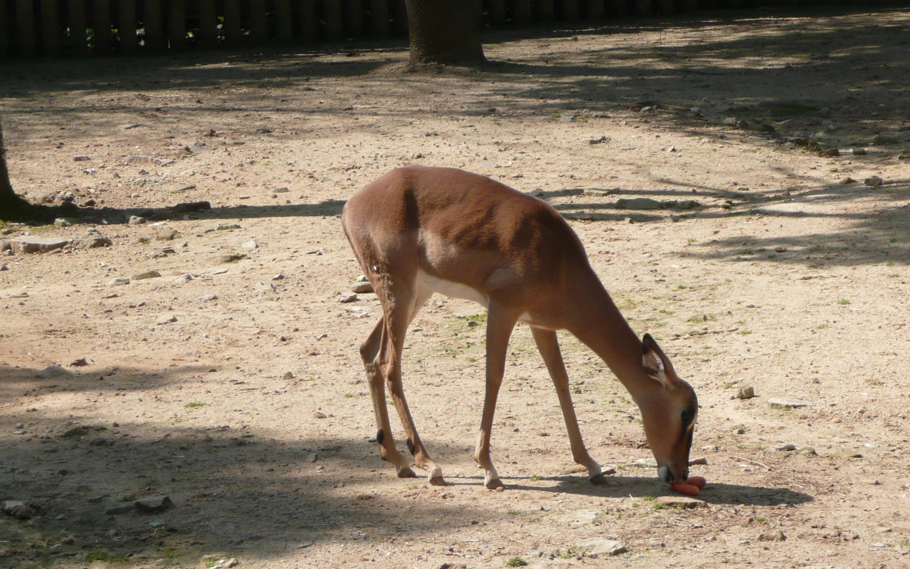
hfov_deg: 11.8
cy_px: 330
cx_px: 454
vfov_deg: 7.4
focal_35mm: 178
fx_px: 4414
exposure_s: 1/400
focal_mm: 18.4
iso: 100
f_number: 4.7
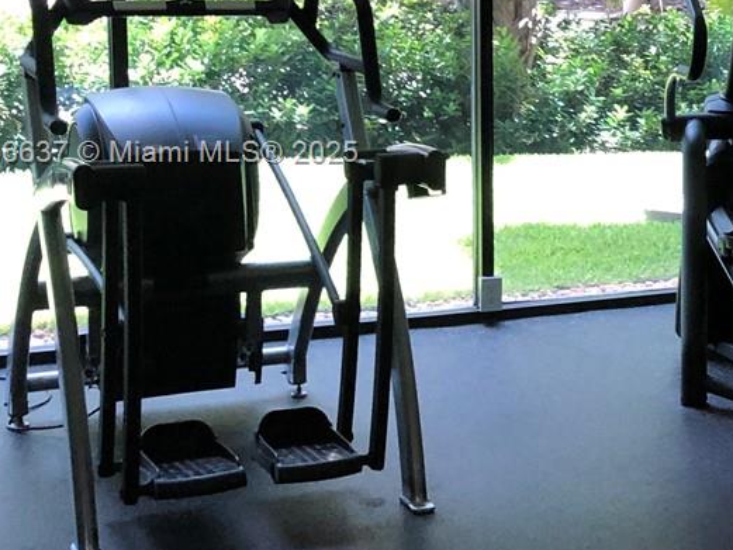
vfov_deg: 17.1
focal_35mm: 86
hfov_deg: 20.2
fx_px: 1821
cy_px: 155
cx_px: 1034
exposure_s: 1/30
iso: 32
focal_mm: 4
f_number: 1.8
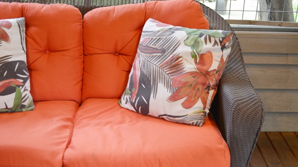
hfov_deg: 40.6
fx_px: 403
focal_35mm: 51
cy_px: 87
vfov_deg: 23.5
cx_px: 147
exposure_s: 1/30
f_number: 4.8
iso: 900
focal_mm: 32
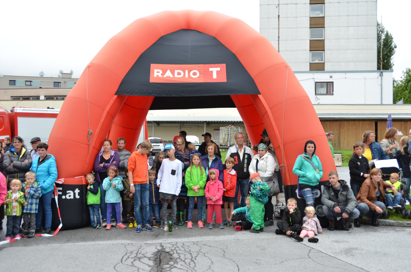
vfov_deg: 36.7
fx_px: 410
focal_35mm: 36
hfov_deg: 53.2
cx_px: 206
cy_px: 136
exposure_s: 1/100
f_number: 5
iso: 100
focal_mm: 24
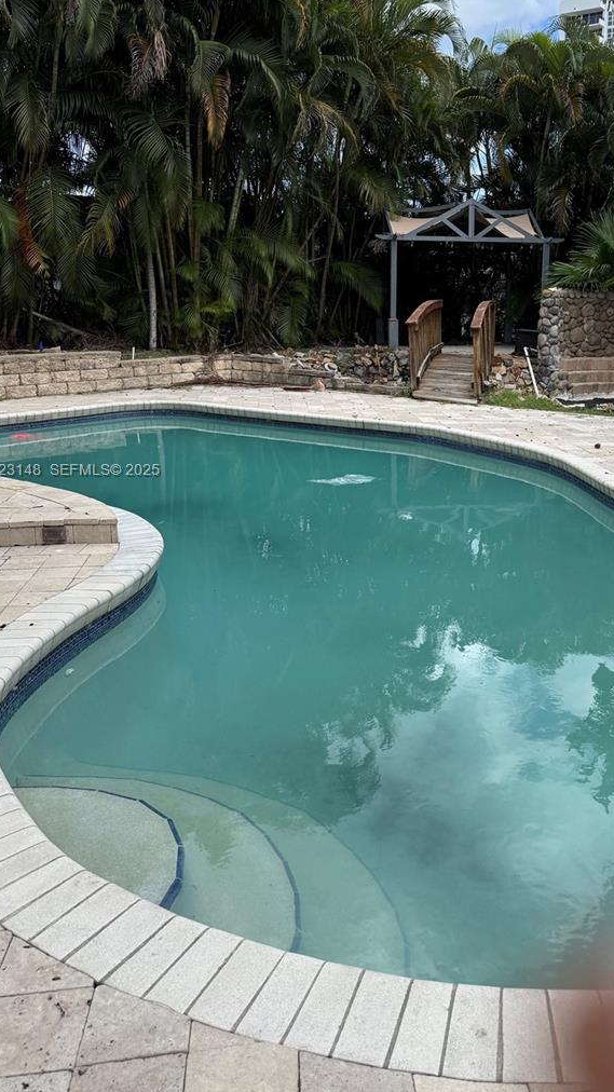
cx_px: 446
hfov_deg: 37.0
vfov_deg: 62.4
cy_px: 472
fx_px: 898
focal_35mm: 31
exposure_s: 1/3021
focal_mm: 6.76
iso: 100
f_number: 1.78
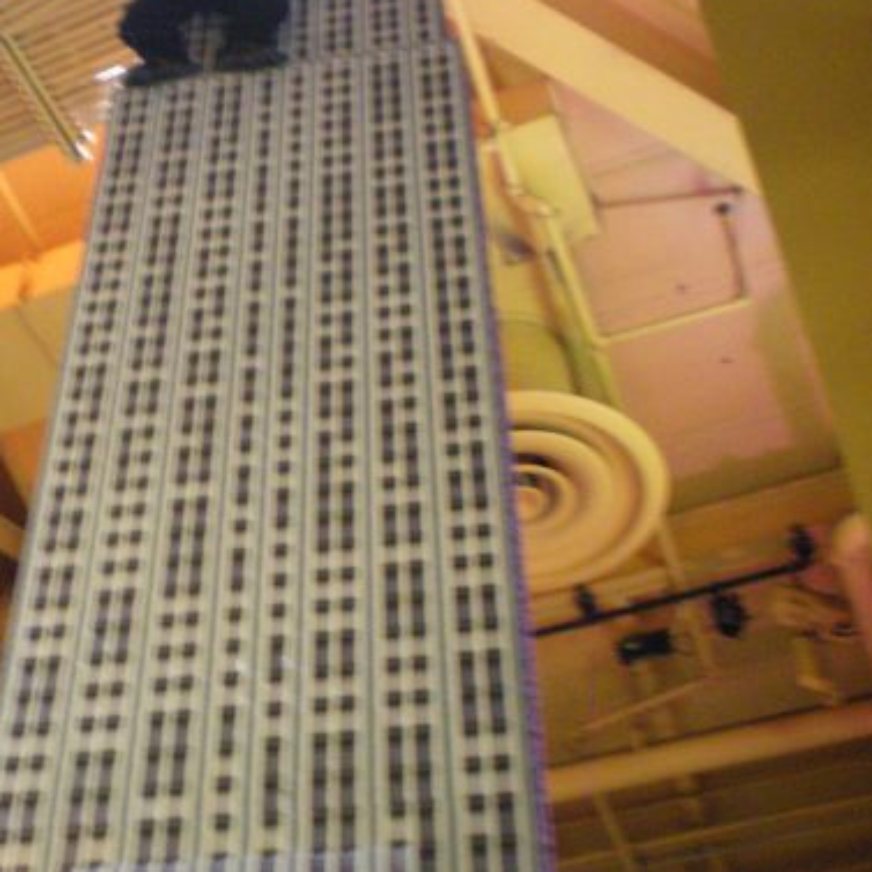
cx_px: 241
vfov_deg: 30.0
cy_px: 419
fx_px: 1624
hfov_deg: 29.7
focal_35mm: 57
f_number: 3.1
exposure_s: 1/20
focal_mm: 6.3
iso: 400
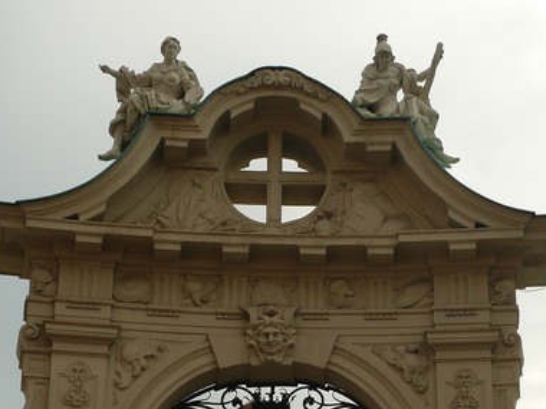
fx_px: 1183
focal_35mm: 75
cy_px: 344
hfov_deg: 26.0
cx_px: 295
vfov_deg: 19.4
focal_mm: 8.1
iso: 100
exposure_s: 1/200
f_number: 5.6
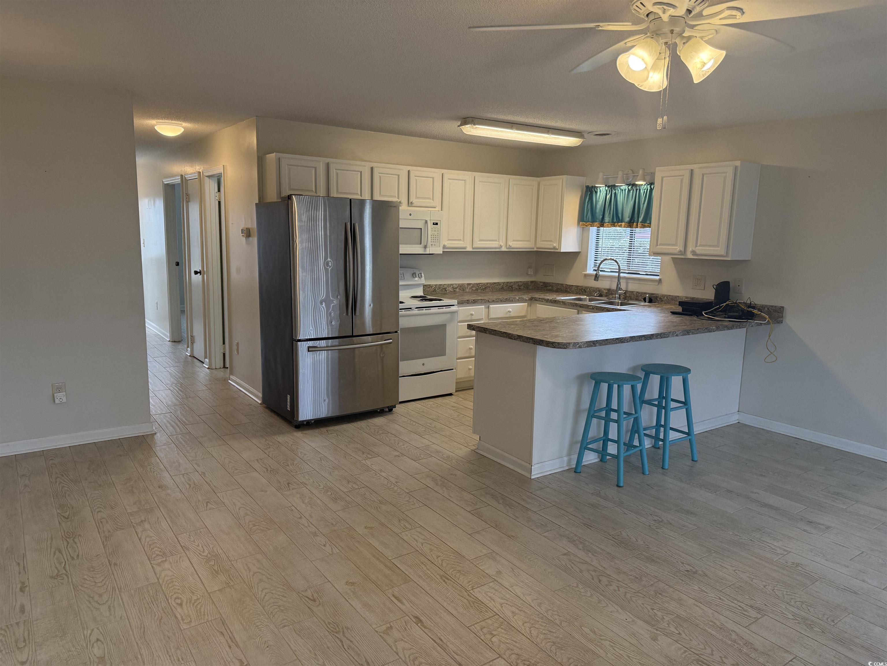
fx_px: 615
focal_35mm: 24
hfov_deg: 71.6
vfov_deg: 56.8
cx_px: 444
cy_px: 333
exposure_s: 1/226
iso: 200
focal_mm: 6.76
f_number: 1.78
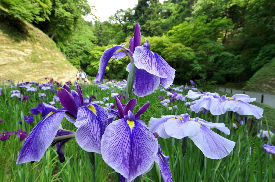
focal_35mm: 16
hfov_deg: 95.1
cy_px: 91
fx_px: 126
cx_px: 138
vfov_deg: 71.8
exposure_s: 1/125
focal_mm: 11
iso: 160
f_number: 8
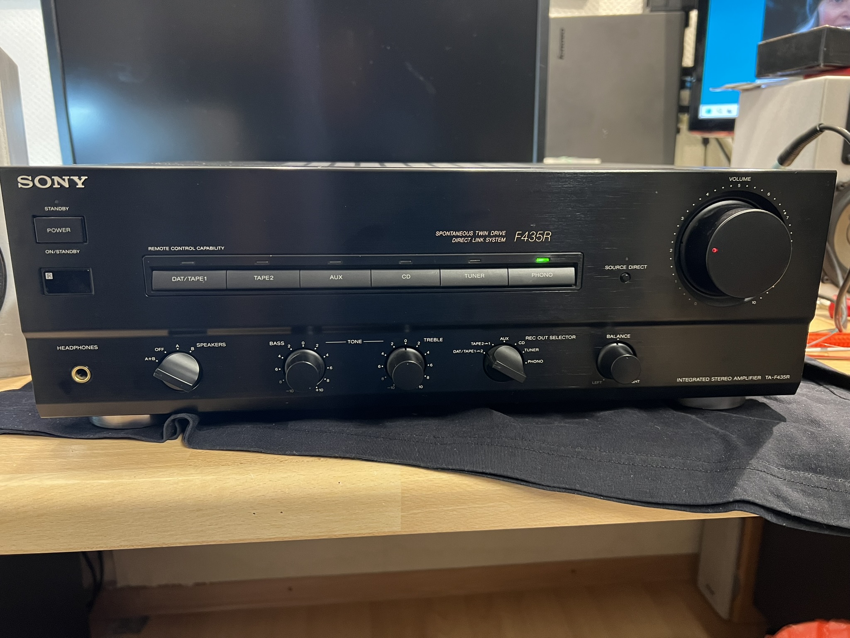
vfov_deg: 53.1
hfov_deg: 67.3
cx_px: 425
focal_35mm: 26
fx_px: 638
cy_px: 319
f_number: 1.5
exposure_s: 1/33
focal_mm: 5.7
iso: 500
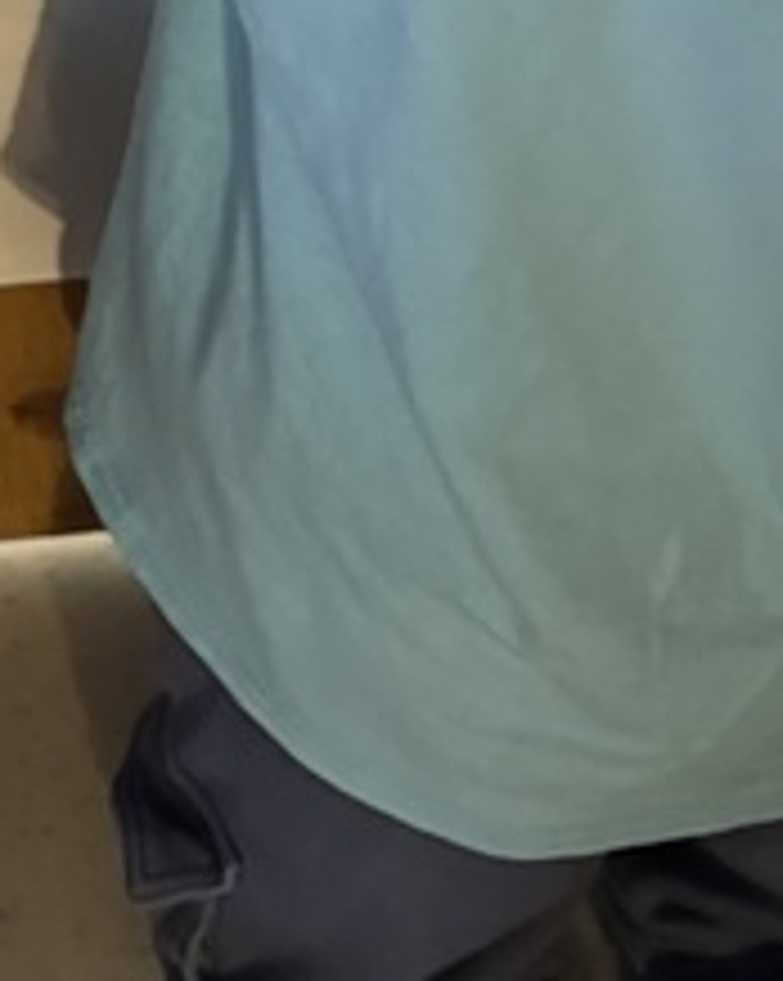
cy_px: -531
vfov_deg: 15.9
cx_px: -342
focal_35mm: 110
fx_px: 3191
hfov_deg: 13.3
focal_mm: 6.76
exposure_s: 1/30
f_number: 1.78
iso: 800
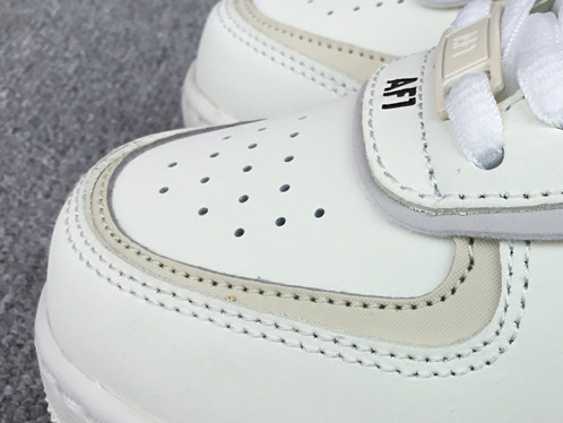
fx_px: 911
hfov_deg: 33.1
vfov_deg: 25.9
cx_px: 474
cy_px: 304
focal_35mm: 56
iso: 25
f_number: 2.4
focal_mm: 3.3
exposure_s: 1/578
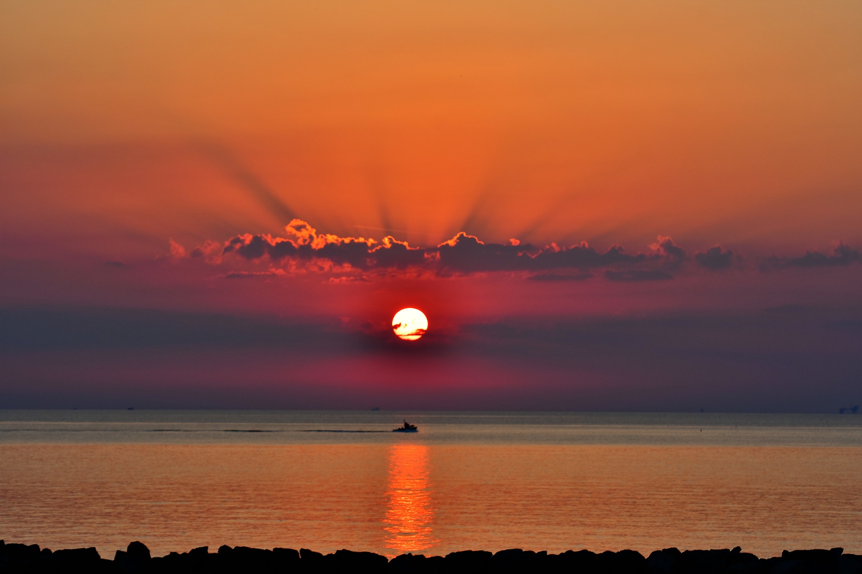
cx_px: 431
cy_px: 287
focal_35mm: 150
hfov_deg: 13.7
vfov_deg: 9.1
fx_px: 3591
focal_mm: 100
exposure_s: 1/320
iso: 100
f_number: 6.3
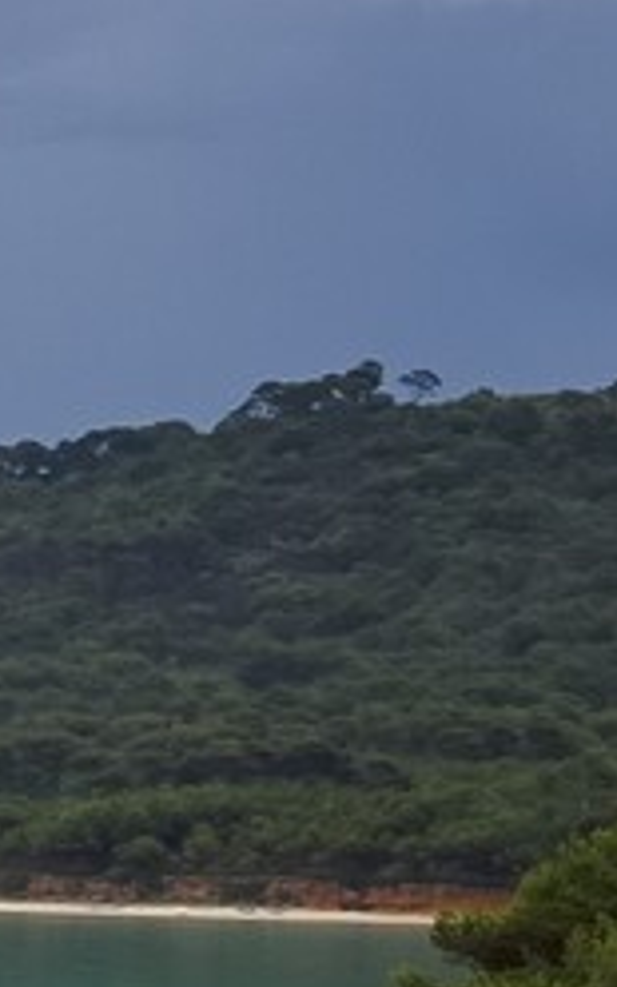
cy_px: 1278
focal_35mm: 197
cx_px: -2520
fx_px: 5300
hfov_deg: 5.2
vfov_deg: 10.4
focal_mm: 30
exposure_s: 1/250
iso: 400
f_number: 16
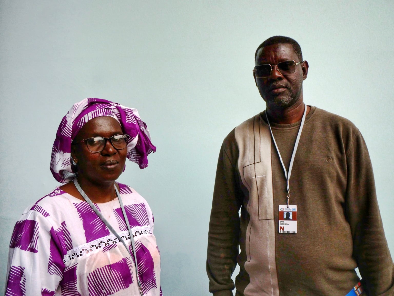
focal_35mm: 30
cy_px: 148
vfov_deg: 46.8
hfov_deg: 60.0
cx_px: 197
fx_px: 341
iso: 400
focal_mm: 15
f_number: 7.1
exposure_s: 1/200
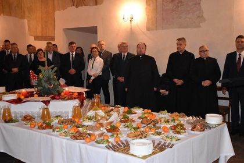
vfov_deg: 28.9
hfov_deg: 42.3
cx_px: 122
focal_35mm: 46
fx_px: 315
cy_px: 82
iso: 2800
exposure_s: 1/60
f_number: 4.2
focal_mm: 31
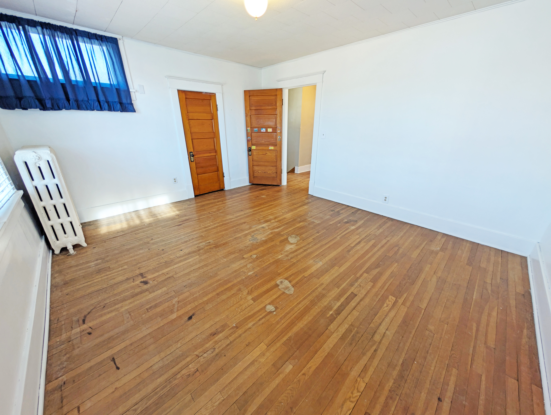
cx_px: 276
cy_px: 208
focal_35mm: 12
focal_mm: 2.02
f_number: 1.7
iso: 65
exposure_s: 1/43.6
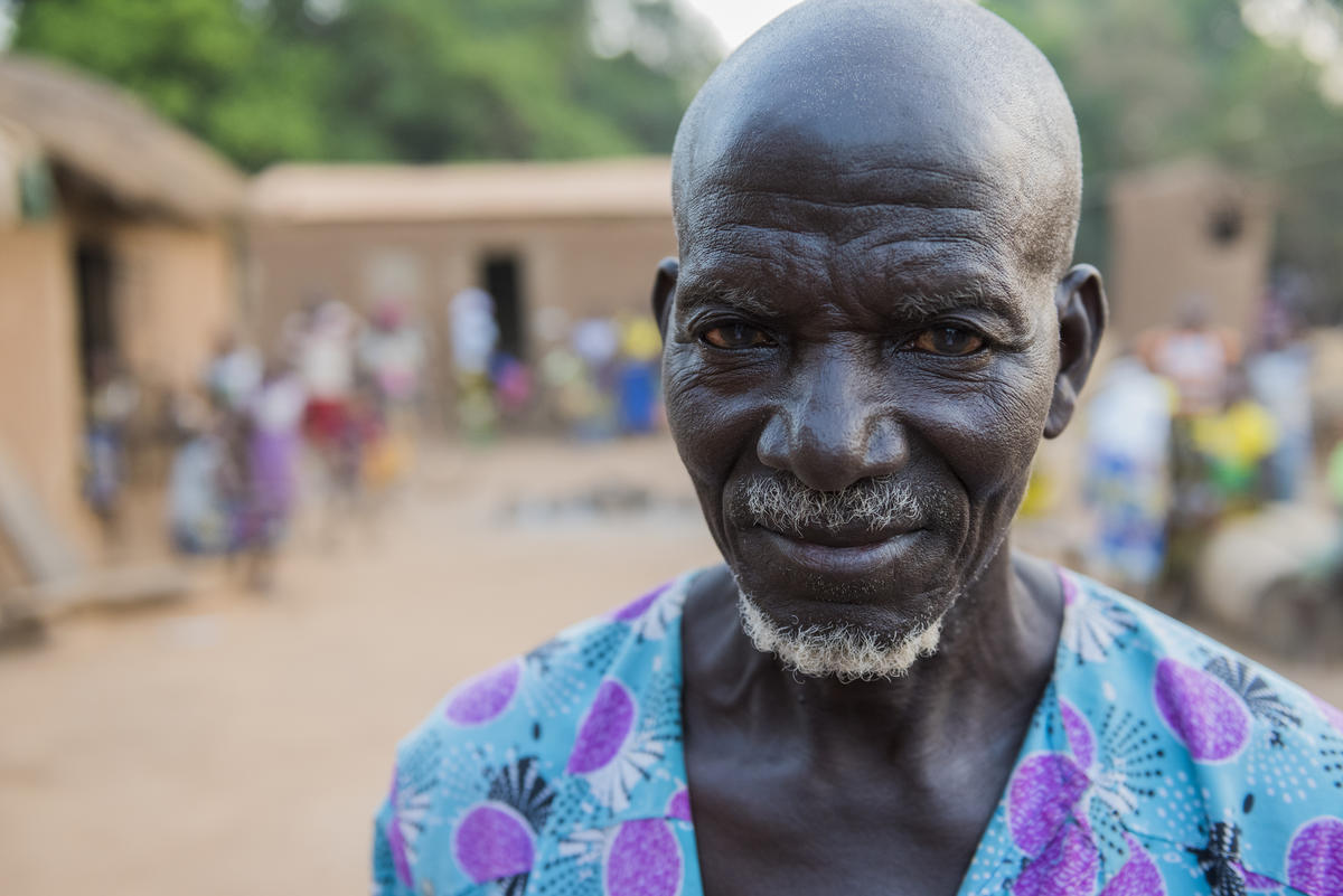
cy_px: 448
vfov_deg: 35.1
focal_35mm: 38
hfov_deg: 50.7
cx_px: 672
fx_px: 1418
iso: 1600
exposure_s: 1/200
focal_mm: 38
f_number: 3.5
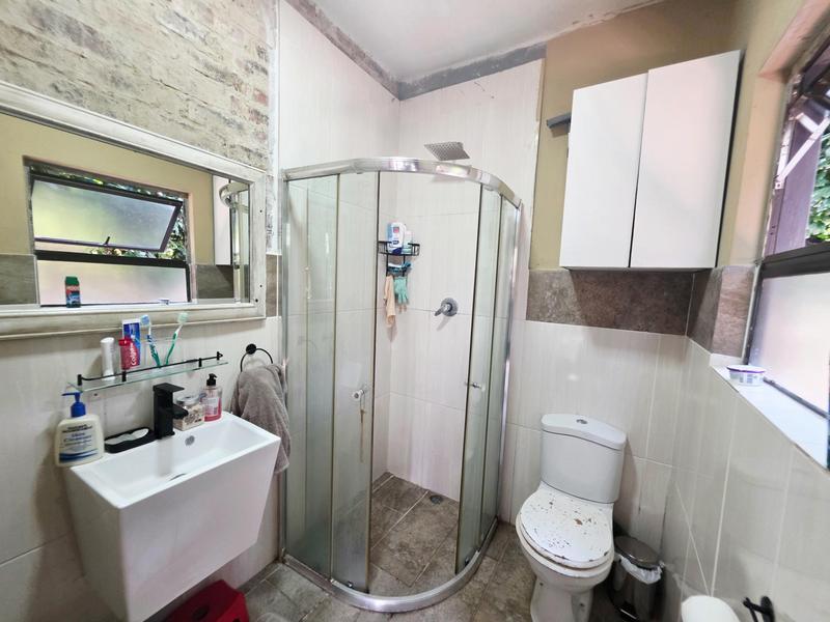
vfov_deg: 89.9
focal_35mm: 13
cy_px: 311
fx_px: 312
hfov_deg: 106.2
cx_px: 415
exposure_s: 1/50.3
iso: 320
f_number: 1.9
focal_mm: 2.2
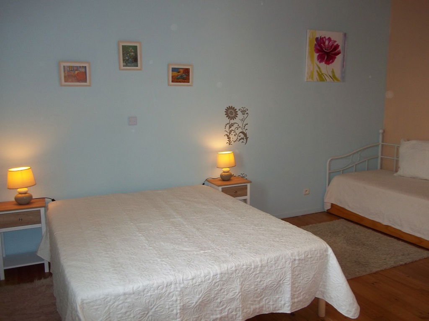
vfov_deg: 44.2
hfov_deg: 56.8
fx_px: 397
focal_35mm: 32
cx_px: 214
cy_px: 160
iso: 80
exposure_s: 1/30
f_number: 2.9
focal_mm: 5.7
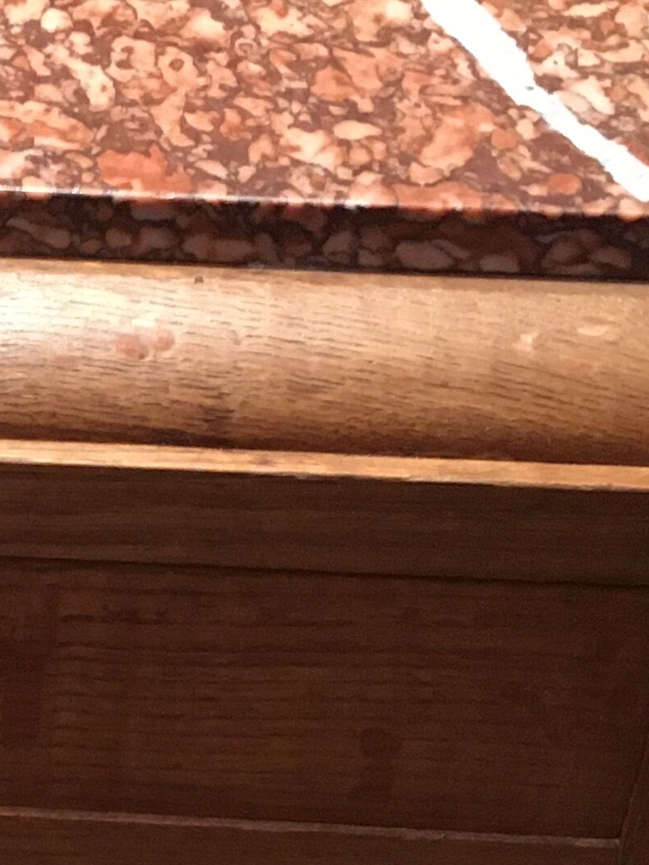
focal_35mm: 110
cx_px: -134
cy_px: 985
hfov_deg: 13.1
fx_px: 2750
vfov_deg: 17.2
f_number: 2.2
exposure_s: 1/17
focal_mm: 4.15
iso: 200
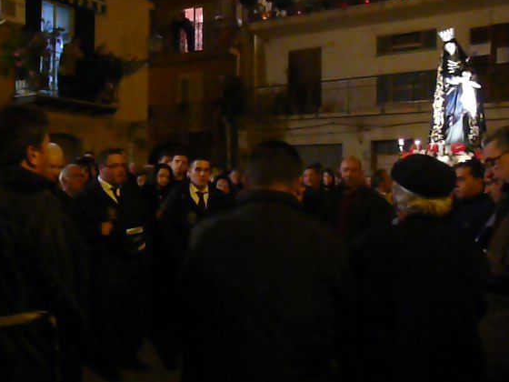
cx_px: 240
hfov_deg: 46.8
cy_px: 199
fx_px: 588
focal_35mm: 40
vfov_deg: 36.0
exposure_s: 1/30
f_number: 2.8
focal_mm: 5.2
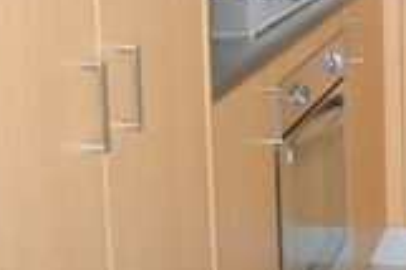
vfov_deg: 13.3
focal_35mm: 100
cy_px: -44
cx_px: 552
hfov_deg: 18.6
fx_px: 1132
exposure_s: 1/90
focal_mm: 23
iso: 400
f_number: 4.5
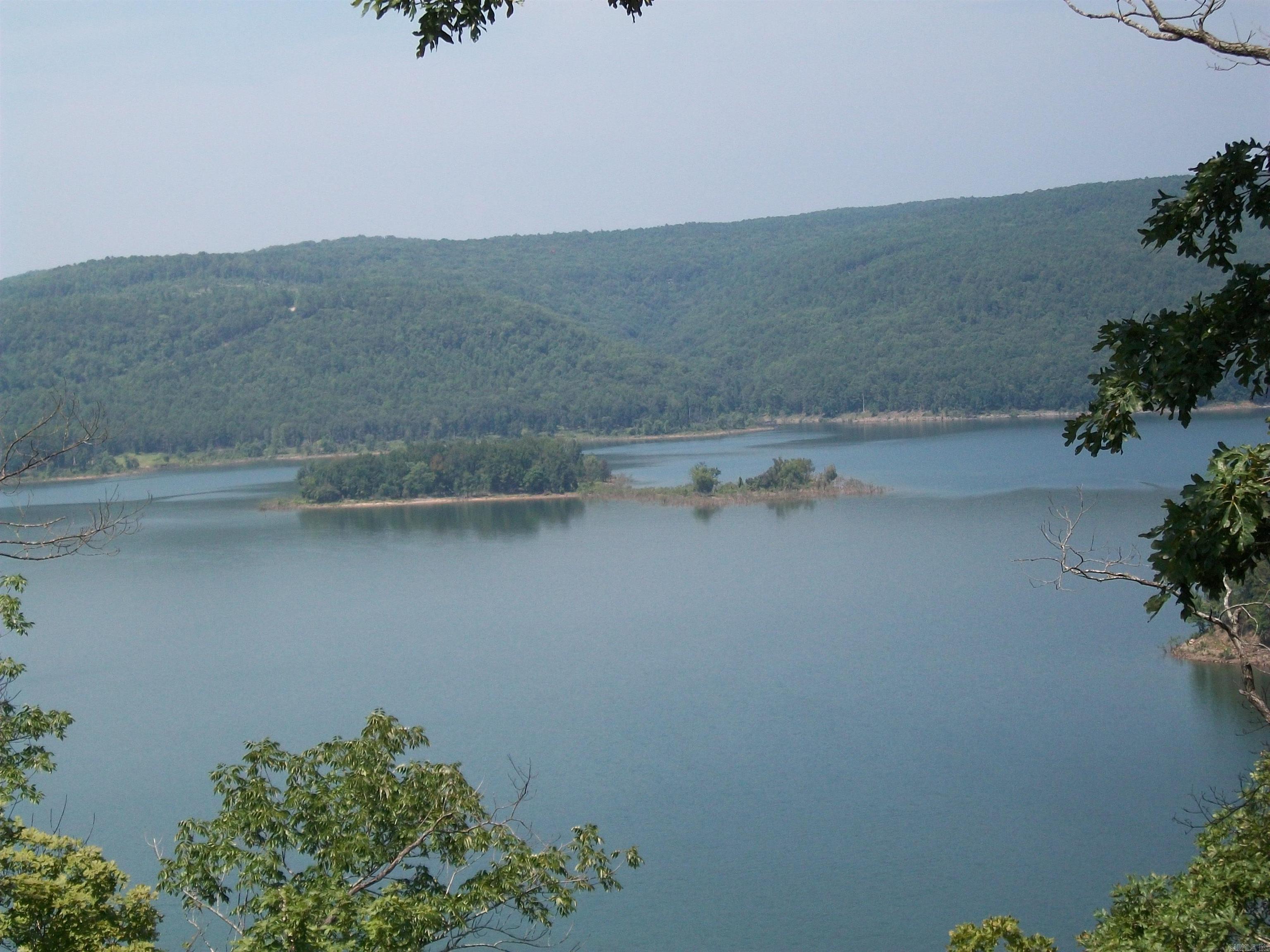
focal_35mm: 77
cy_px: 476
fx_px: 2825
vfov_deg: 19.1
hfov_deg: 25.3
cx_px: 635
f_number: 4.6
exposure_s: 1/500
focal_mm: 13.7
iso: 80
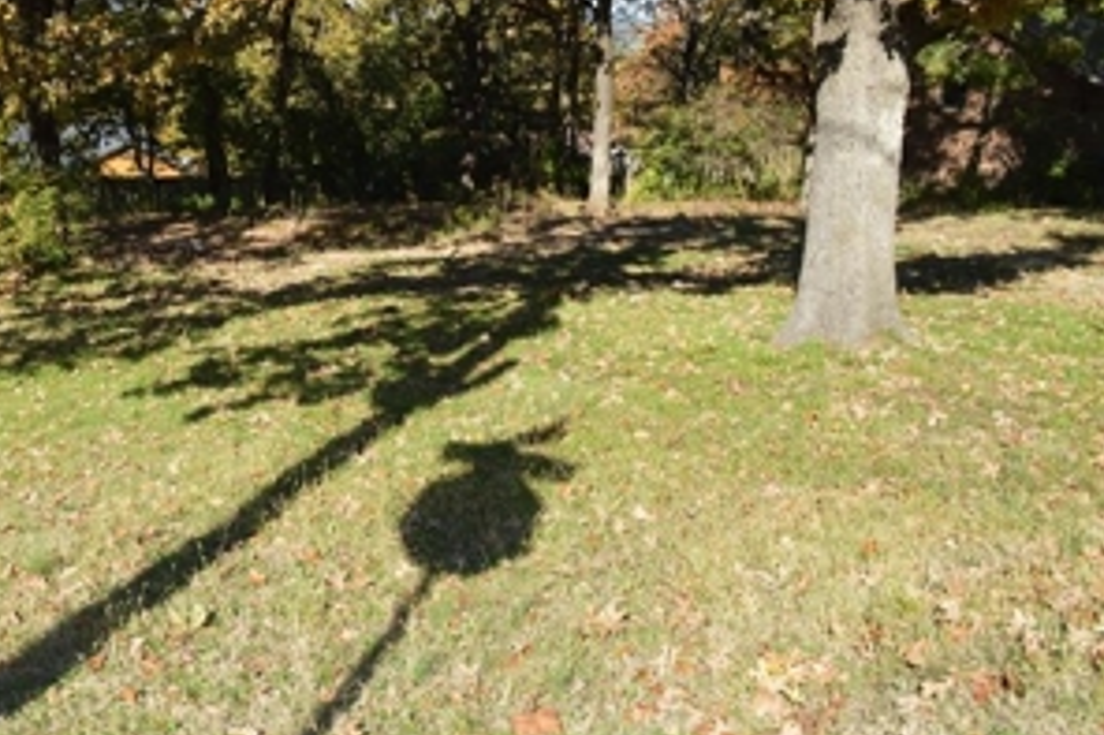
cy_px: 326
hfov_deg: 46.5
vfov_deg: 32.6
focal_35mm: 41
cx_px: 343
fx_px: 1257
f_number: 7.1
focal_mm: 18
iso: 100
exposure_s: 1/200
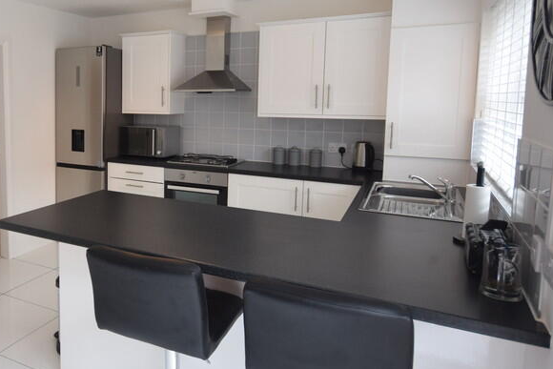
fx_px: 468
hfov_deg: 57.3
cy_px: 143
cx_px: 123
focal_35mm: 30
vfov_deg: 42.8
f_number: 5.6
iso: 400
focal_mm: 11.5
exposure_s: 1/125
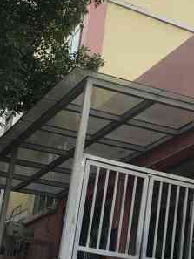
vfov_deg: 21.3
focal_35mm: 91
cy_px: 202
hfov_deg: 15.7
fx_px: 680
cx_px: 220
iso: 25
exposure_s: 1/962
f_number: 2.2
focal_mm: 4.15
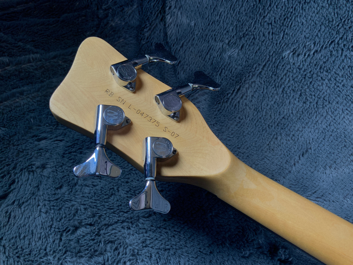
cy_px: 132
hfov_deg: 61.7
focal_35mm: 29
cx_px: 176
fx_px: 296
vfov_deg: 48.2
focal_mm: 3
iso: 16
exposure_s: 1/104
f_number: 1.8
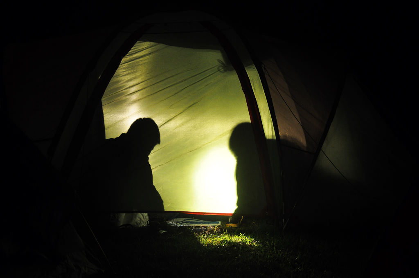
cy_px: 139
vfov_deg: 25.7
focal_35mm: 52
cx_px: 210
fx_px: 610
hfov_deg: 37.9
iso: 800
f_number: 4.5
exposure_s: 1/10
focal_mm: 35
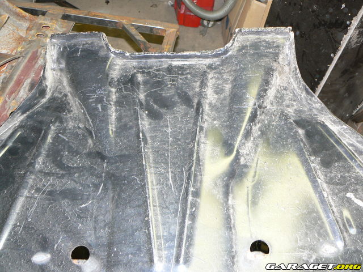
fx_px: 378
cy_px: 136
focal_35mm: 36
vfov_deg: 39.7
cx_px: 182
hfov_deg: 51.4
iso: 100
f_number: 2.8
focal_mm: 6
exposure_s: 1/30
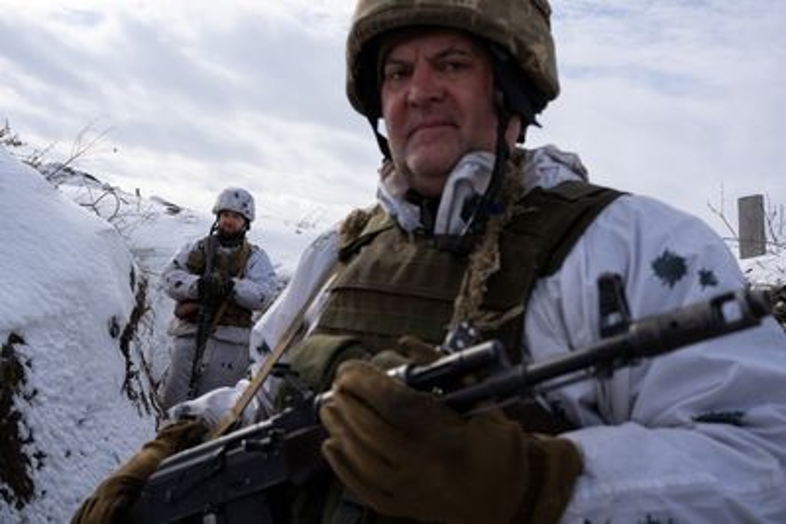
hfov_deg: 54.4
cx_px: 393
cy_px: 262
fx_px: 764
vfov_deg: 37.9
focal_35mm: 35
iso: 3200
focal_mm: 35
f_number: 8
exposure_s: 1/12800
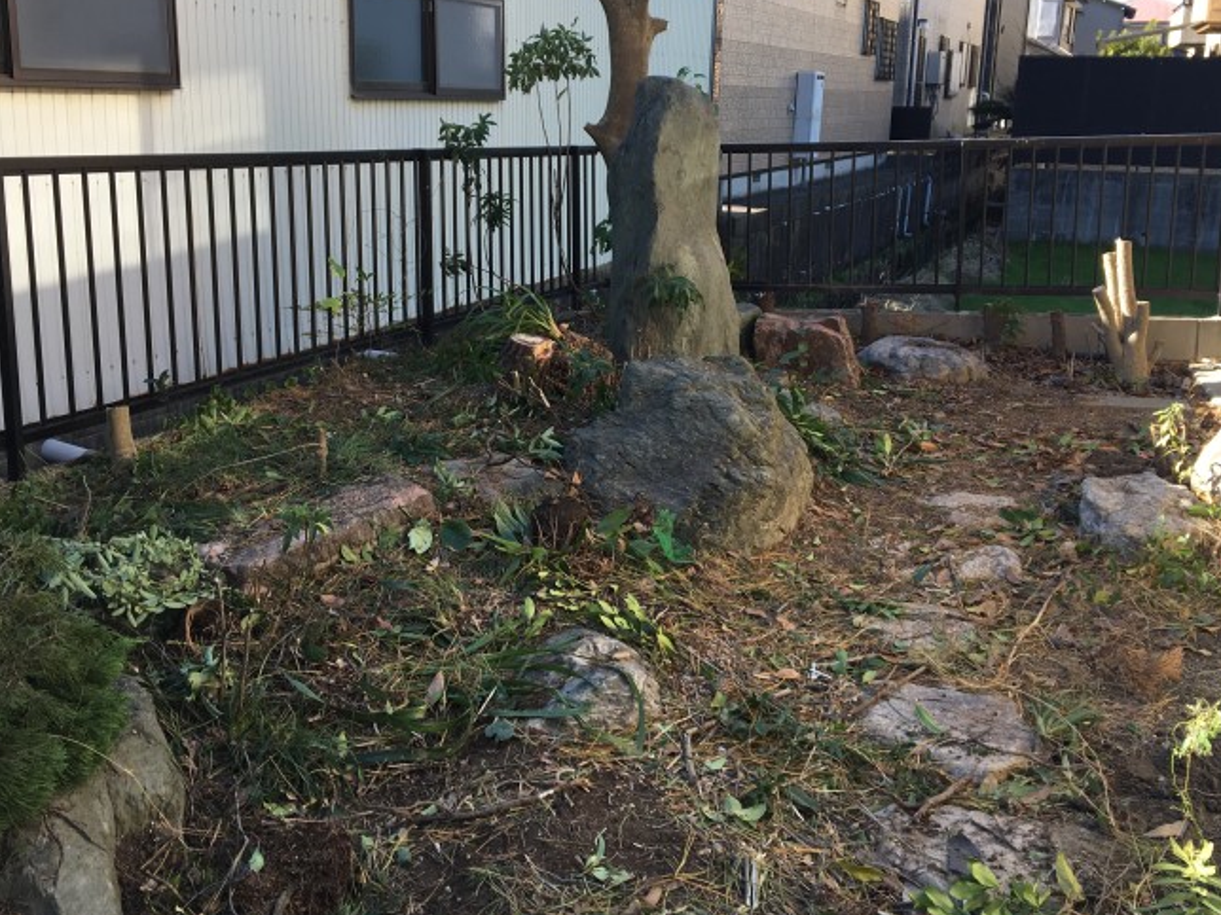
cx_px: 574
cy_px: 390
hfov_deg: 51.3
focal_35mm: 36
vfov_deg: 39.6
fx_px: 1270
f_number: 2.2
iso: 25
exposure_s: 1/313
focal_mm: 4.15
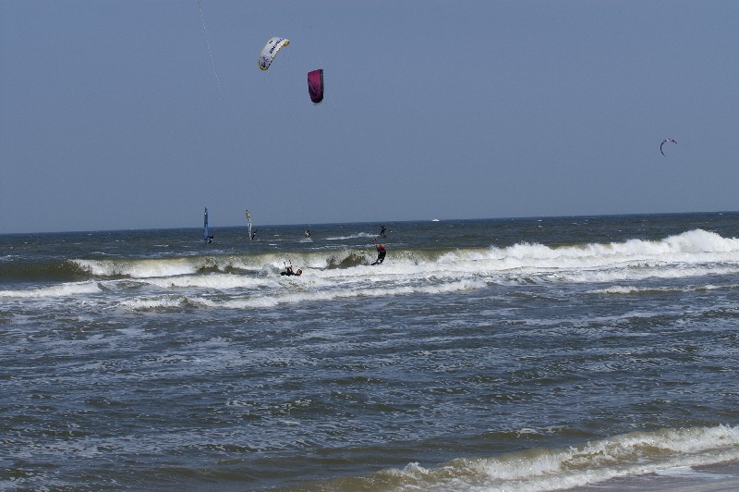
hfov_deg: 19.5
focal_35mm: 105
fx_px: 2154
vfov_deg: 13.0
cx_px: 370
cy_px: 246
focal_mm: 70
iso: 100
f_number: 11
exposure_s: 1/300
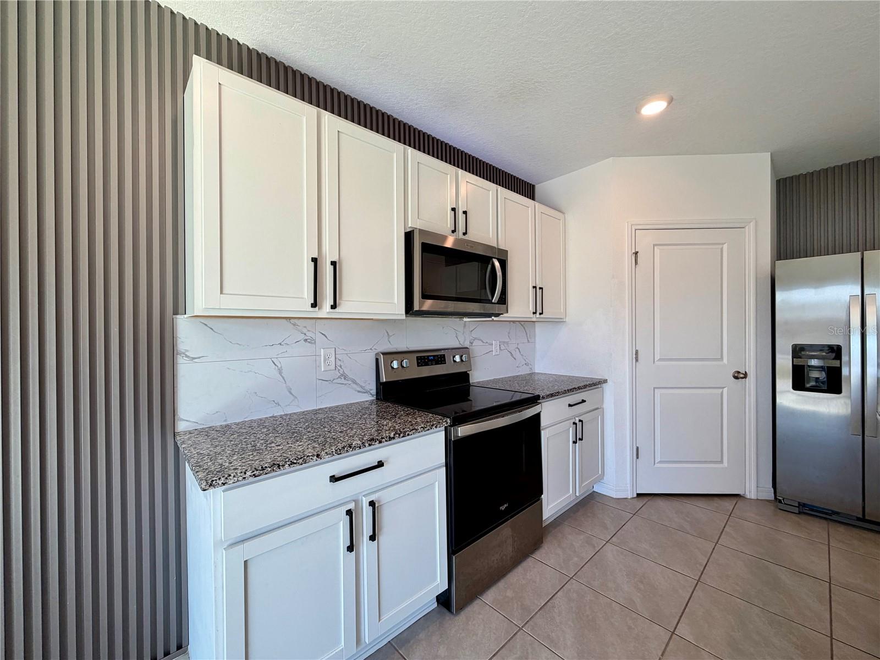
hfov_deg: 102.1
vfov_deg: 85.7
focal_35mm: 14
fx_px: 356
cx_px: 440
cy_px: 330
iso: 100
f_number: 2.2
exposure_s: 1/120
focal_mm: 2.22
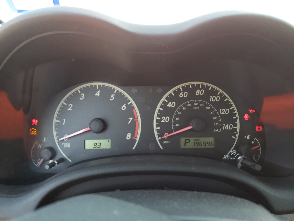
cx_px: 147
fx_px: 221
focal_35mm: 26
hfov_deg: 67.3
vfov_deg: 53.1
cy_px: 110
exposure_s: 1/120
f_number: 1.5
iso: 67
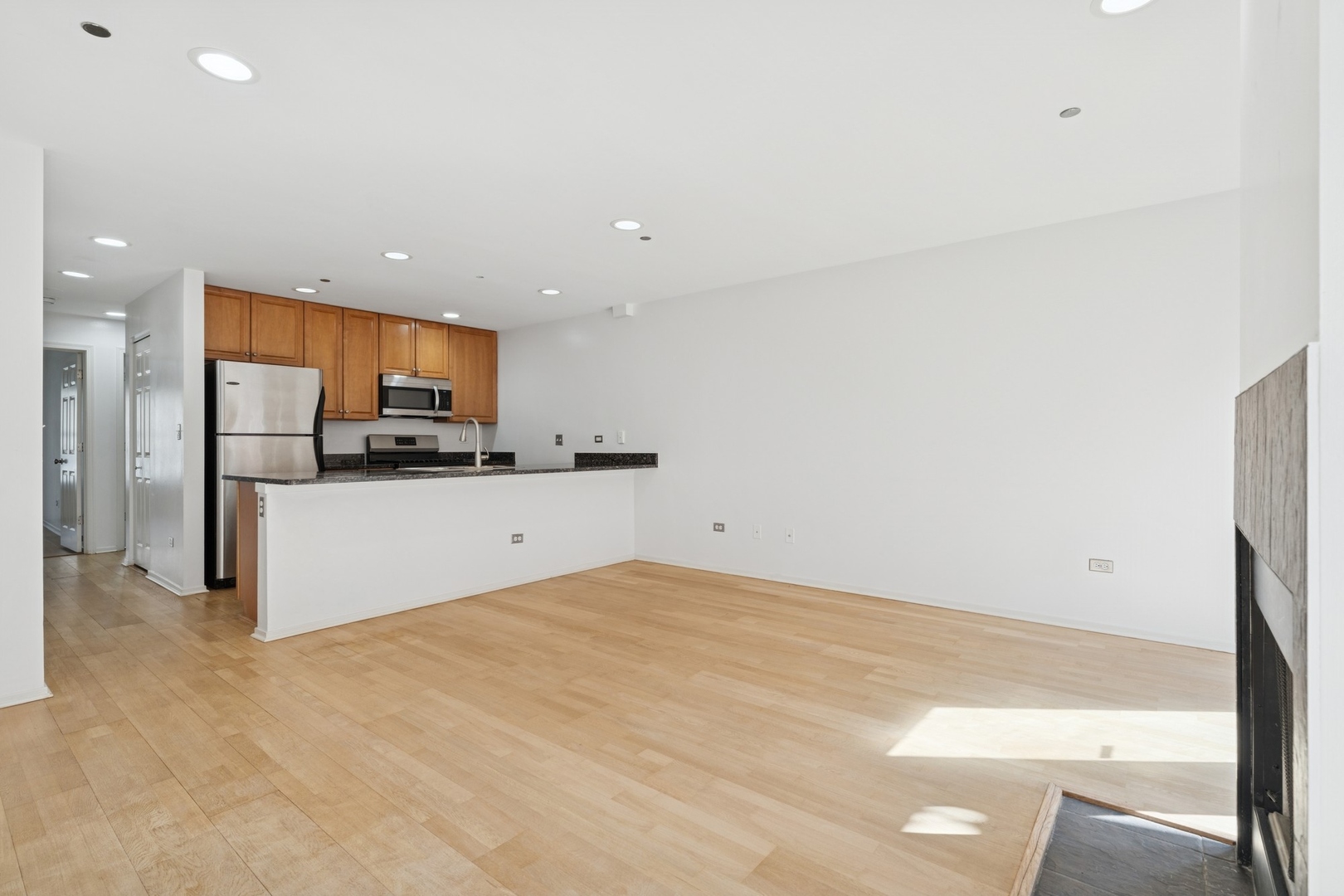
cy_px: 448
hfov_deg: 96.7
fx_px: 597
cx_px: 672
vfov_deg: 73.7
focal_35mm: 16
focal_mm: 16
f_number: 8
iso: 320
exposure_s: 1/50
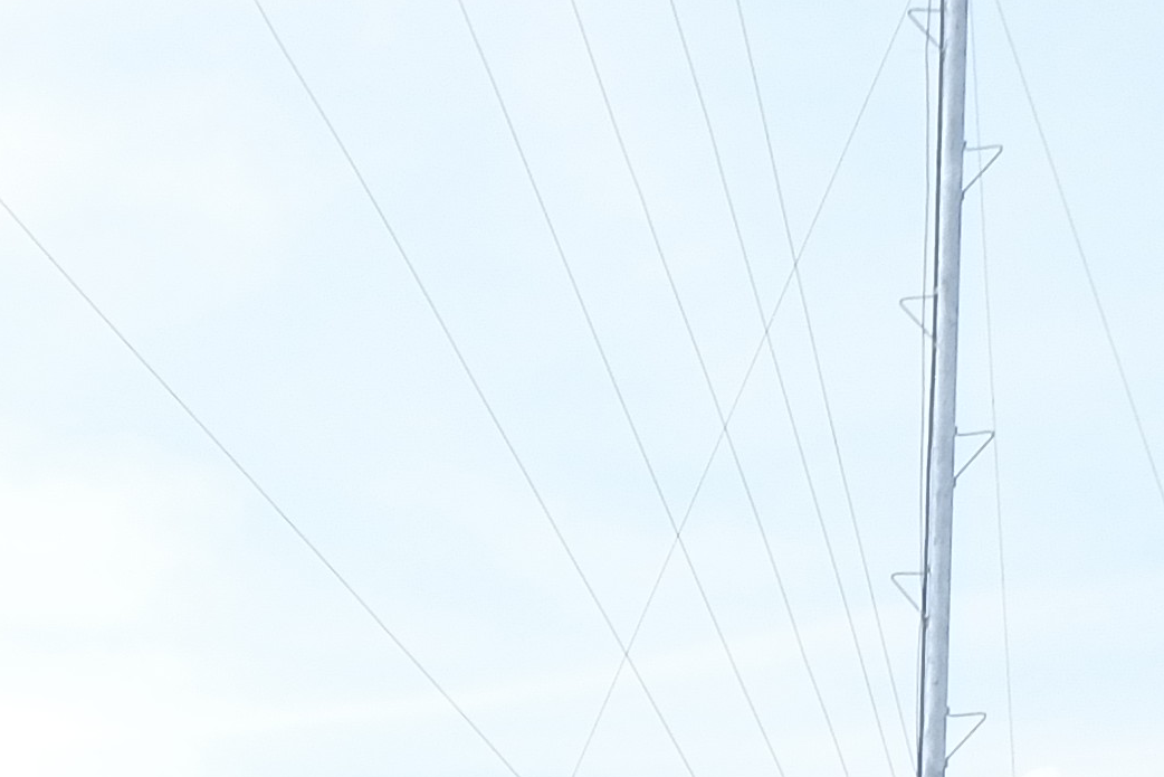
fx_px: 5012
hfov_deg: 11.8
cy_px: 1768
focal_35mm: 155
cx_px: -1203
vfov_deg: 8.2
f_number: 7.1
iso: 1250
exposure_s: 1/450
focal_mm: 22.2
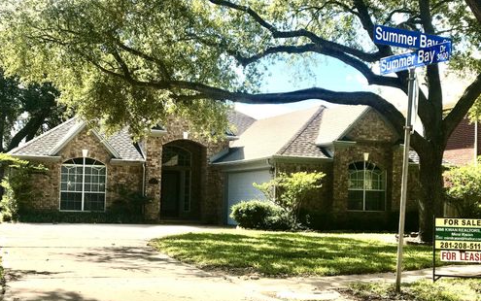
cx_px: 239
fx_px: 800
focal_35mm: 61
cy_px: 178
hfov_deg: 33.5
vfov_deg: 21.3
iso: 20
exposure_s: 1/447
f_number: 2.8
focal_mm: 6.6
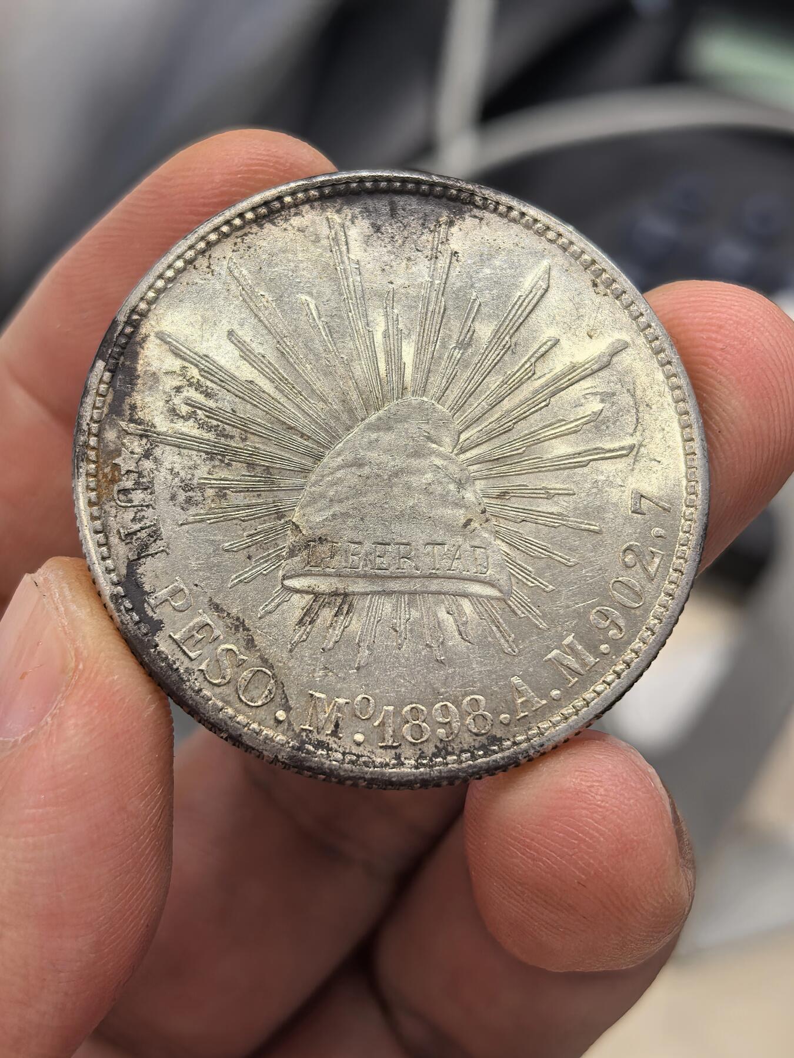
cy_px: 529
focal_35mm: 54
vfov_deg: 35.5
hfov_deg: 27.0
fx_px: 1651
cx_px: 397
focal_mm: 6.98
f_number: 2
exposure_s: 1/100
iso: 125
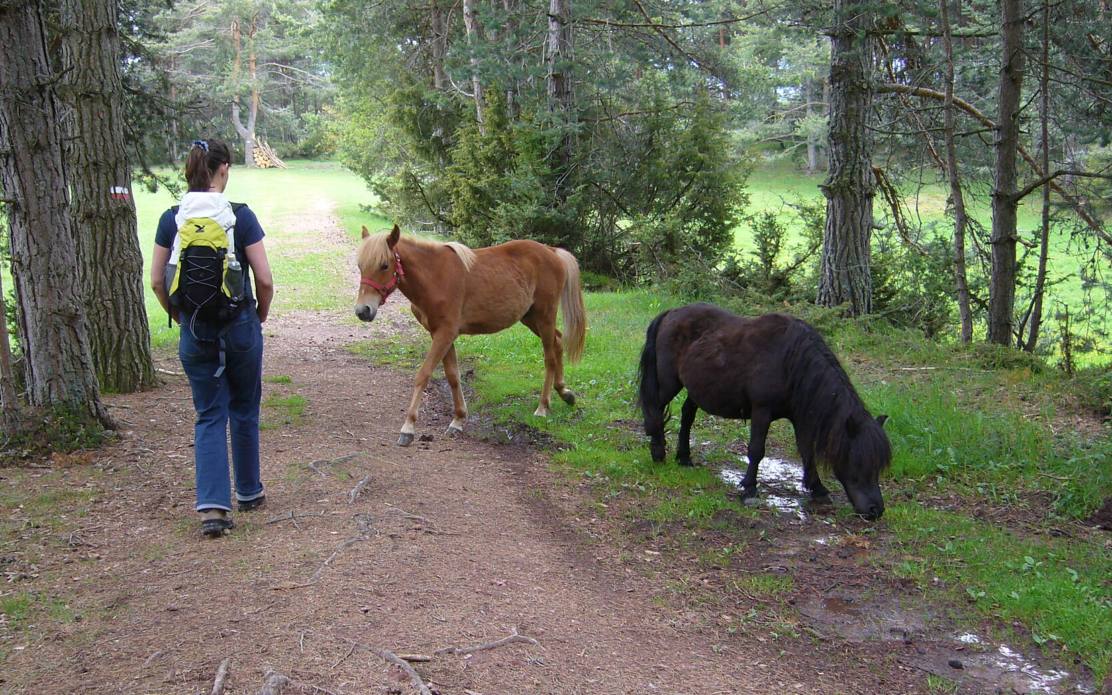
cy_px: 355
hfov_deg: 46.1
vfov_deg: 29.8
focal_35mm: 43
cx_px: 481
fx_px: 1303
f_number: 2.8
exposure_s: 1/80
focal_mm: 5.8
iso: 80
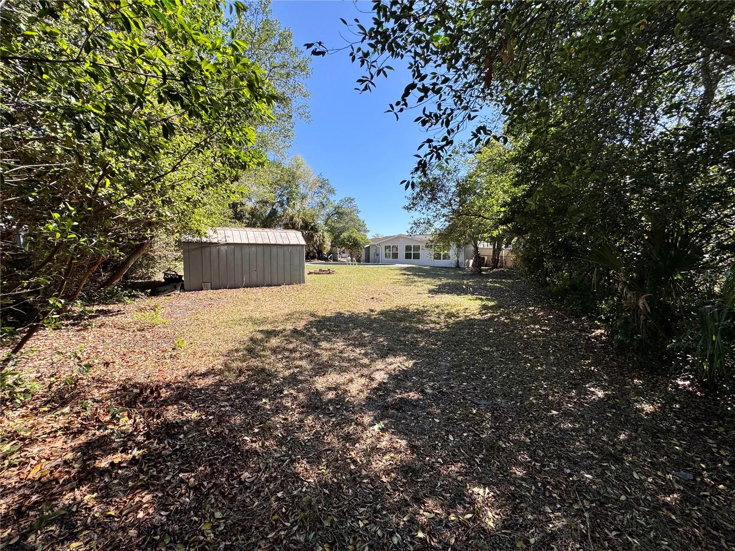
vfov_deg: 85.7
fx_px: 297
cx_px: 368
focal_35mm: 14
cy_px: 276
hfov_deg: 102.1
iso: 50
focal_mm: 2.22
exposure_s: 1/756
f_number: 2.2
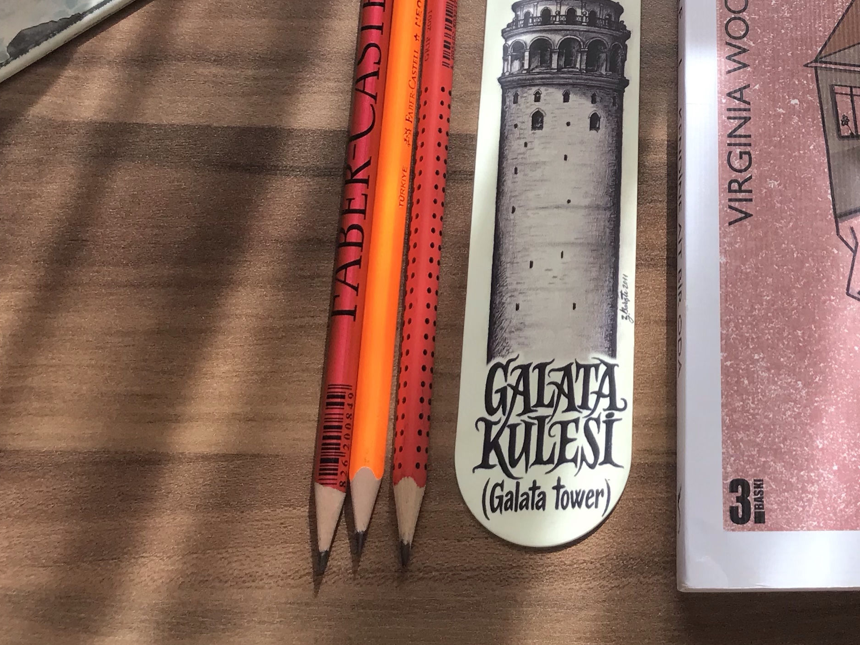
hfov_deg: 31.0
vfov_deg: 23.2
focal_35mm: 60
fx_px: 1490
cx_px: 739
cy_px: -26
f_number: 1.8
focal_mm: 3.99
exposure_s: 1/257
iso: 20
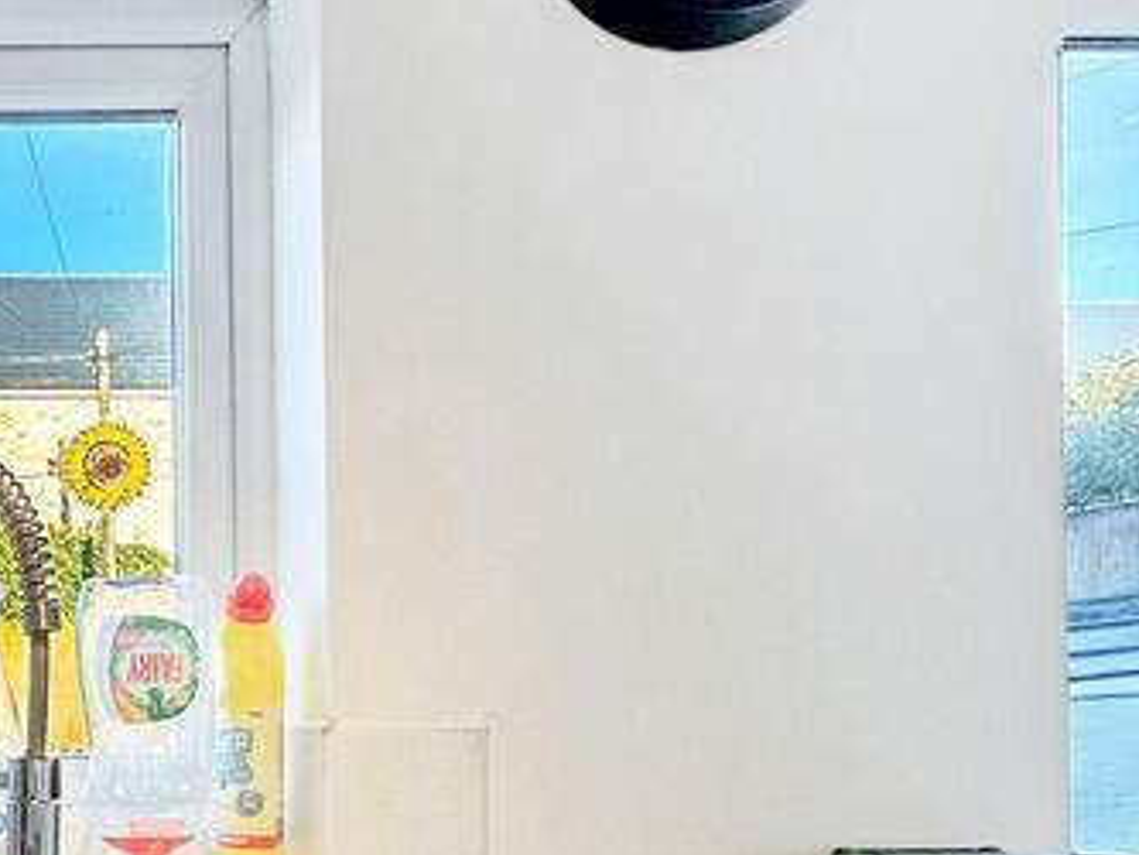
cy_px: 817
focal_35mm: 43
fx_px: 1415
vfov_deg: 31.5
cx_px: -171
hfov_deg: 35.9
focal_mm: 2.22
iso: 40
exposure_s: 1/150
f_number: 2.2
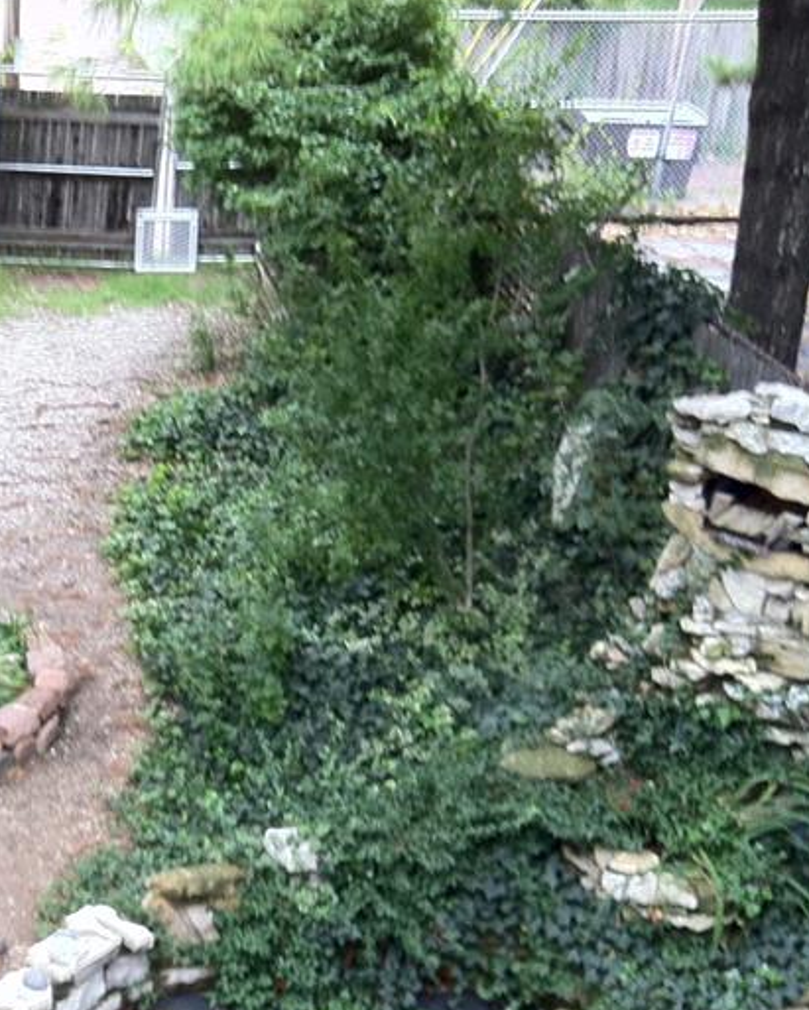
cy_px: 713
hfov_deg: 21.1
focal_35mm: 68
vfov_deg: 27.6
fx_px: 2033
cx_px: -142
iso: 80
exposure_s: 1/20
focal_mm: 3.85
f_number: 2.8
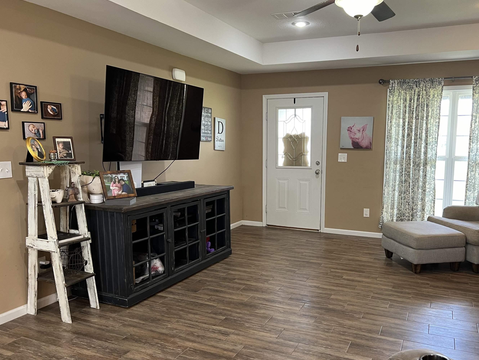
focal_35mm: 30
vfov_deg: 46.8
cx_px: 265
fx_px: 415
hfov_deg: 59.8
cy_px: 193
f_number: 1.5
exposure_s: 1/60
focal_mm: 5.7
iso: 125
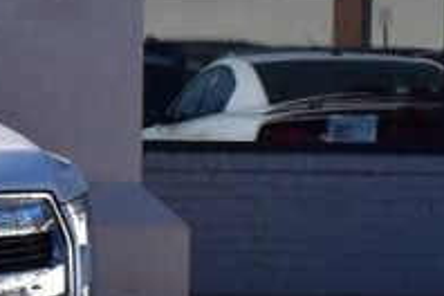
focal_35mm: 241
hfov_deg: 8.1
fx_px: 2967
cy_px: 67
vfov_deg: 5.7
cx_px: -500
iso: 320
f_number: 11
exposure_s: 1/500
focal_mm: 31
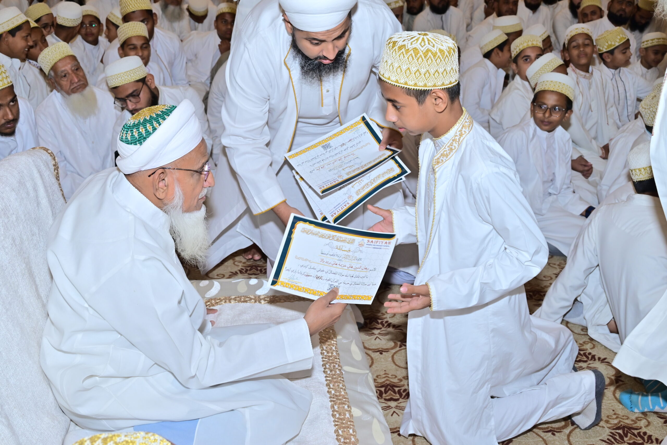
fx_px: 741
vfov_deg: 33.4
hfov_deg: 48.5
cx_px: 334
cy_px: 222
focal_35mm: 40
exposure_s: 1/125
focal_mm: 40
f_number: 8
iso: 640
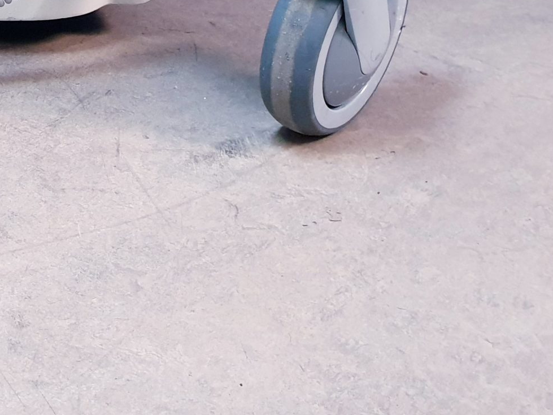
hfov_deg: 25.1
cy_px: 92
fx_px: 1086
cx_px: -146
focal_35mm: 68
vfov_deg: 21.4
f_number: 2.4
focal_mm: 4.3
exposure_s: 1/50
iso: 320
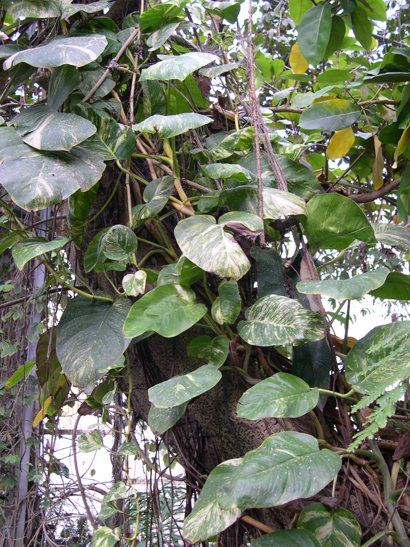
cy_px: 274
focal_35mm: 38
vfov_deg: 49.0
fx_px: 600
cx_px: 205
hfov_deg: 37.7
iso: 100
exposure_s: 1/52
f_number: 2.8
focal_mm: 8
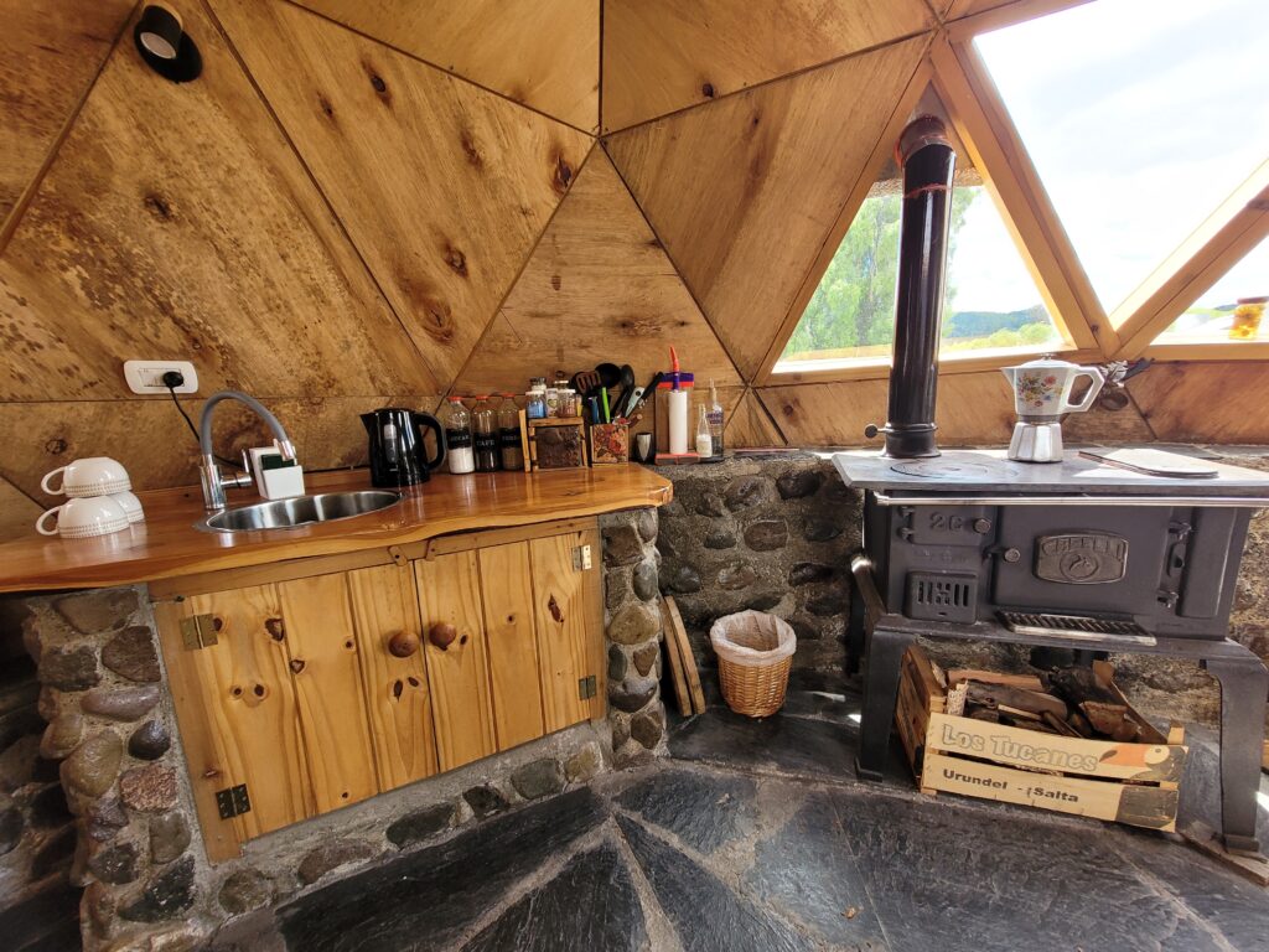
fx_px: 477
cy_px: 476
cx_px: 634
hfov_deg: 106.2
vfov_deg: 89.9
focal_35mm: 13
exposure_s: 1/120
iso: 80
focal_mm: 1.74
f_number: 2.2
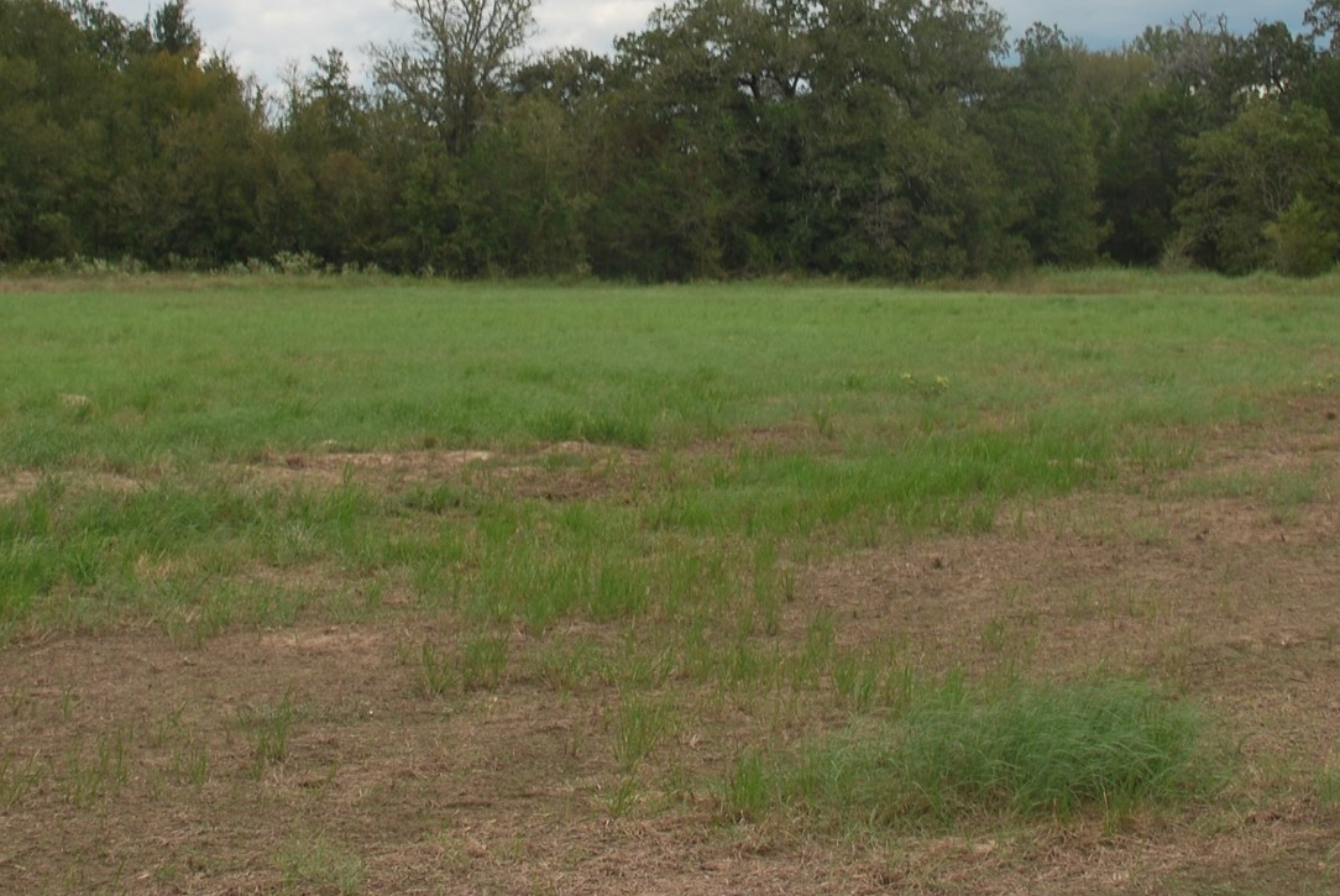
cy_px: 26
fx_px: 2459
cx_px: 700
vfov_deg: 20.1
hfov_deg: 30.5
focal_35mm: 66
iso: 100
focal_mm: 22
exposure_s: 1/200
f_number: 9
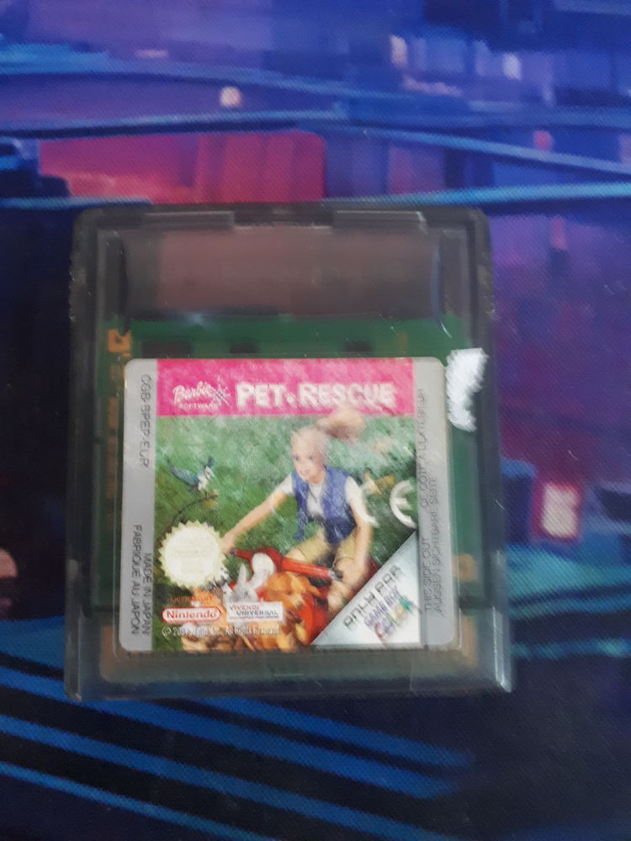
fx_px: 656
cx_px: 316
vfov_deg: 65.3
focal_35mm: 27
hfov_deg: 51.4
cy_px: 420
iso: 500
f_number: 1.9
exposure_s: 1/17
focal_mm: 3.6
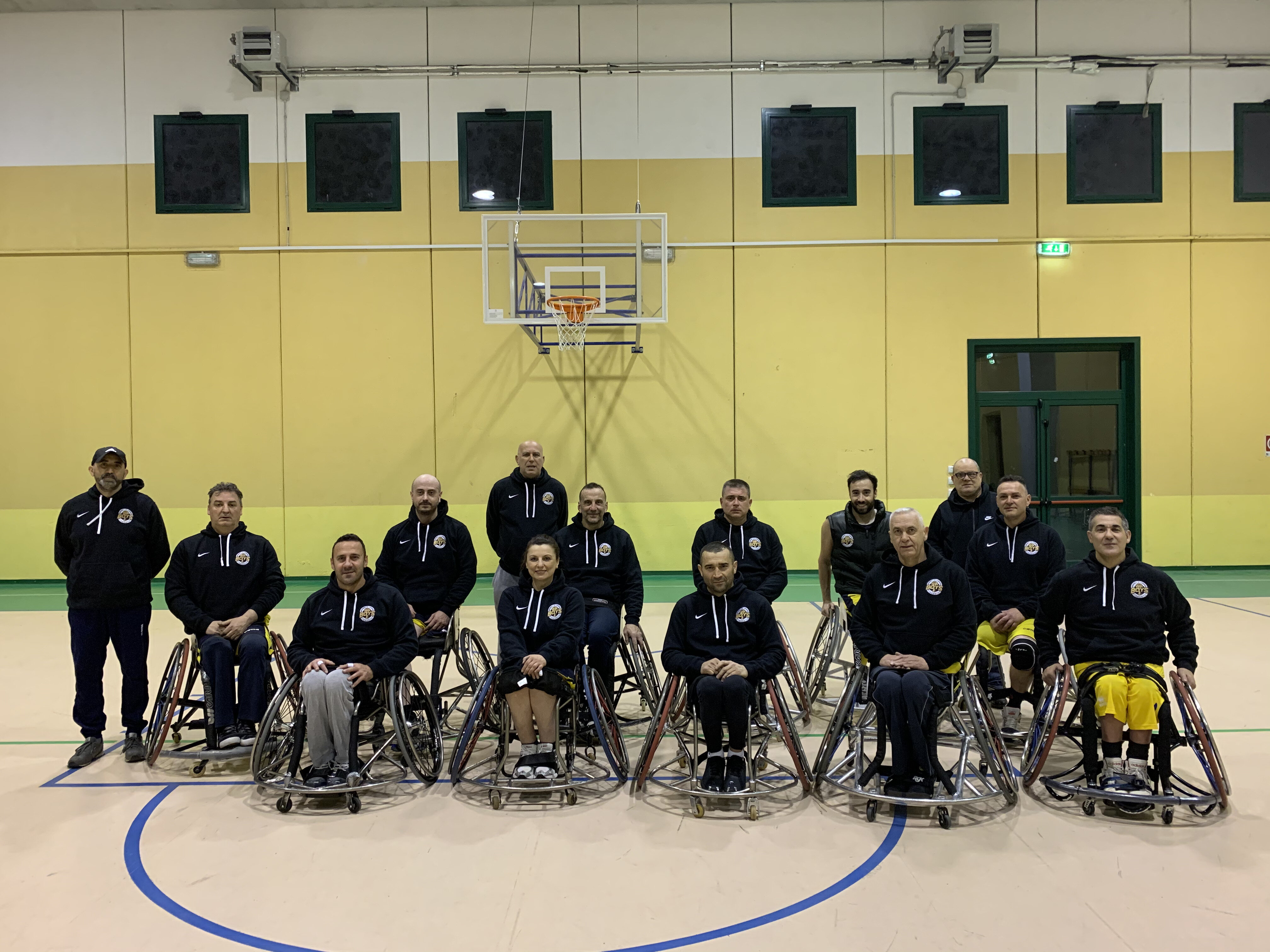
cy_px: 476
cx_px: 635
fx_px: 954
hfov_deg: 67.3
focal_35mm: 26
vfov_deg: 53.1
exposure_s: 1/50
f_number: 1.8
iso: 250
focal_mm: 4.25
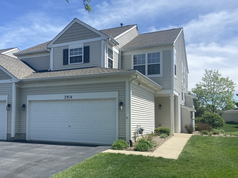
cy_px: 89
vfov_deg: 53.0
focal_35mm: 26
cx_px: 119
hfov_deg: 67.3
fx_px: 179
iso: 32
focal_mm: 4.25
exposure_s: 1/2817
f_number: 1.8
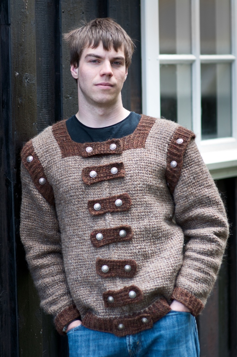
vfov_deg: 16.1
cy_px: 178
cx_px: 118
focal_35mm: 128
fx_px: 1262
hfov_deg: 10.7
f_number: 2
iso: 200
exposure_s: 1/640
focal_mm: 85
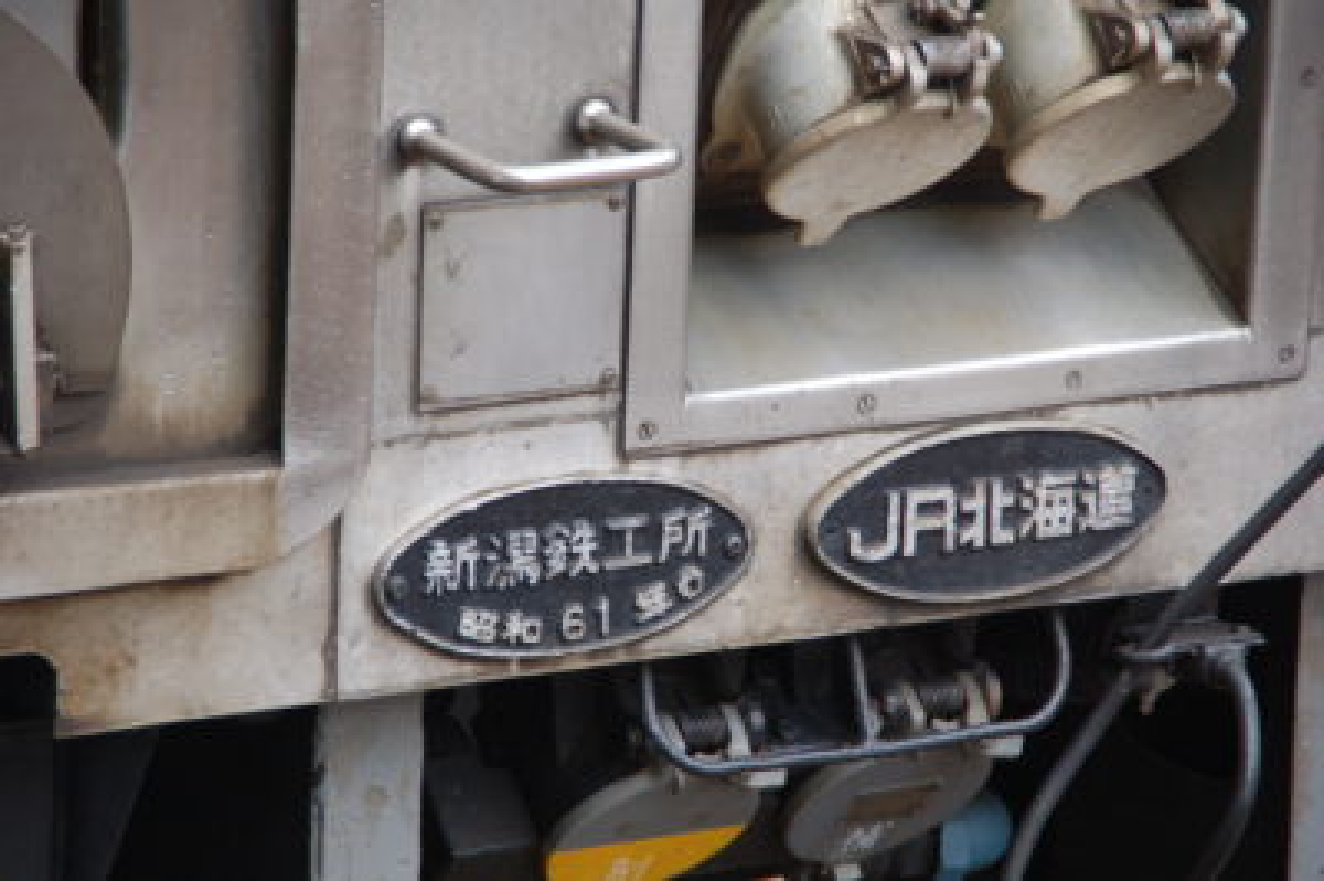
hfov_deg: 8.1
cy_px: 440
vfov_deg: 5.4
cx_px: 662
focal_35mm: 255
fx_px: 9370
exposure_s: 1/400
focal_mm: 170
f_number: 6.3
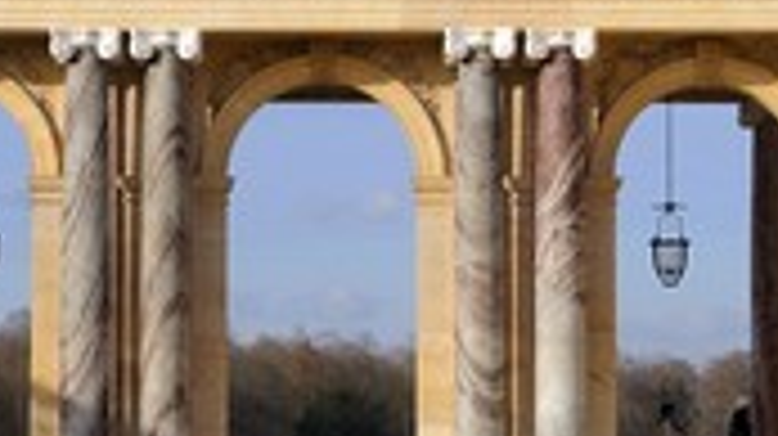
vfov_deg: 6.8
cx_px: 304
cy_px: 202
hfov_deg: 12.1
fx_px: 3669
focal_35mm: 178
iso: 200
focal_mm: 70
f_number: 16
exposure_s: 1/100
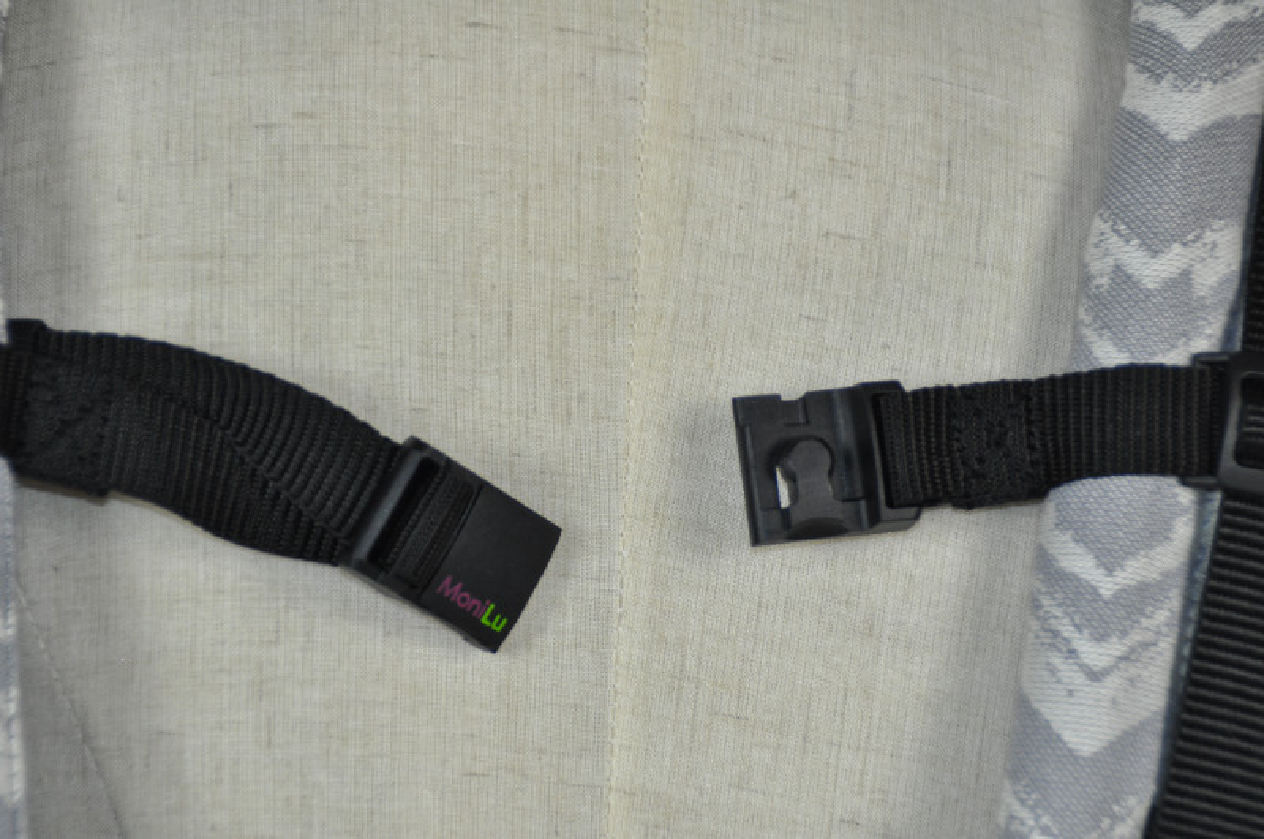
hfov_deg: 12.2
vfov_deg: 8.1
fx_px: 5890
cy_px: 420
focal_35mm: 168
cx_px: 632
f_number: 6
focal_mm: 112
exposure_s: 1/60
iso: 500
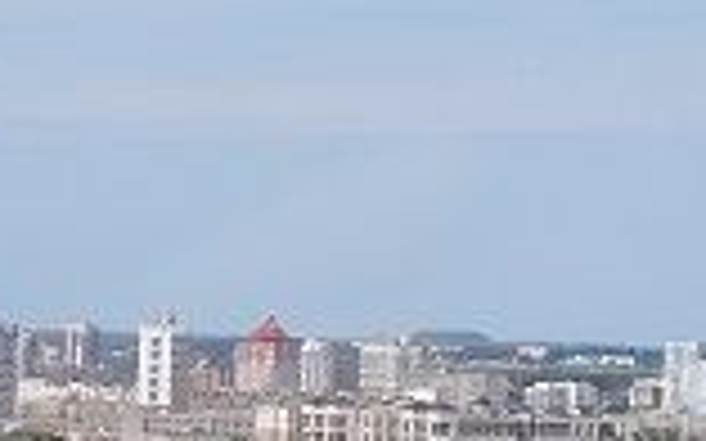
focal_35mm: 212
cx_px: -153
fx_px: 4078
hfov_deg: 9.7
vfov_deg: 6.1
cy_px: 709
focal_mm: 5.25
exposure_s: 1/1144
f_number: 1.75
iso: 121
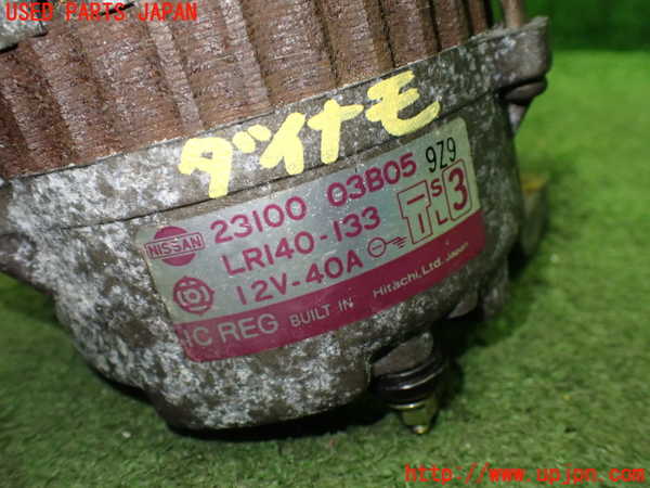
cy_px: 244
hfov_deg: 60.0
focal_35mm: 30
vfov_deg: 46.8
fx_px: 563
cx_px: 325
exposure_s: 1/125
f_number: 2.3
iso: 800
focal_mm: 5.4
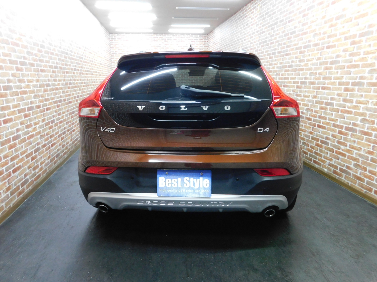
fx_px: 250
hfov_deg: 73.9
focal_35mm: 23
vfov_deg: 58.9
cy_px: 141
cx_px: 188
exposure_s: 1/15
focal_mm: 4
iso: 400
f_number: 3
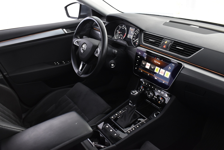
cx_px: 112
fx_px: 196
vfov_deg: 41.7
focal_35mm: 32
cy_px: 75
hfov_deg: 59.5
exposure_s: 1/8
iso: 1250
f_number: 5.6
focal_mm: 21
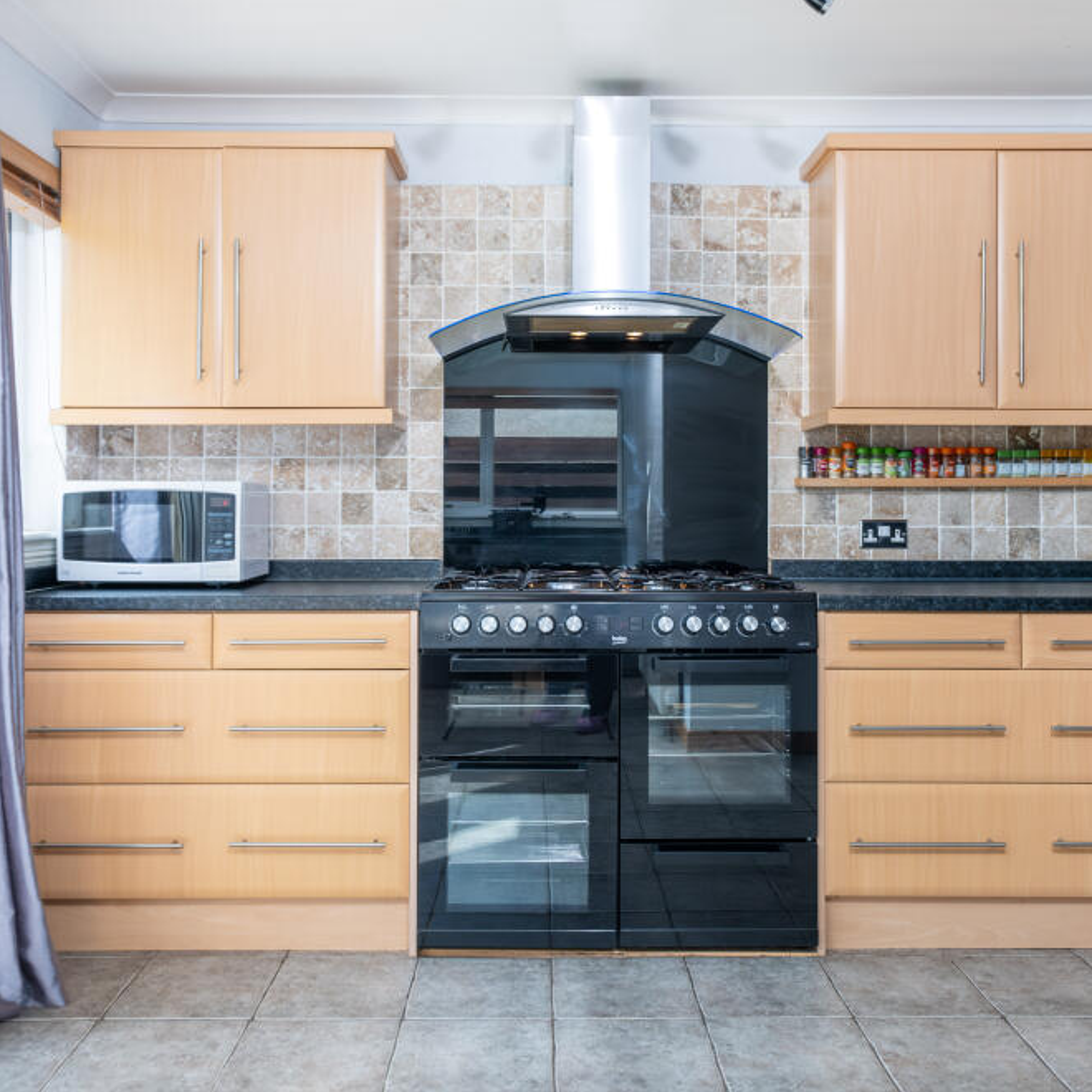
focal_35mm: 29
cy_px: 534
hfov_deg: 55.6
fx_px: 1035
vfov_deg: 55.6
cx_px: 581
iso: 400
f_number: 4
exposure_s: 1/320
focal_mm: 14.5
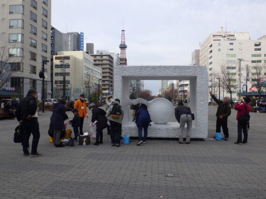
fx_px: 215
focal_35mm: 28
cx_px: 133
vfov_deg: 49.8
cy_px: 100
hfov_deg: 63.4
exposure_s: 1/500
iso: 125
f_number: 4.2
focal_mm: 5
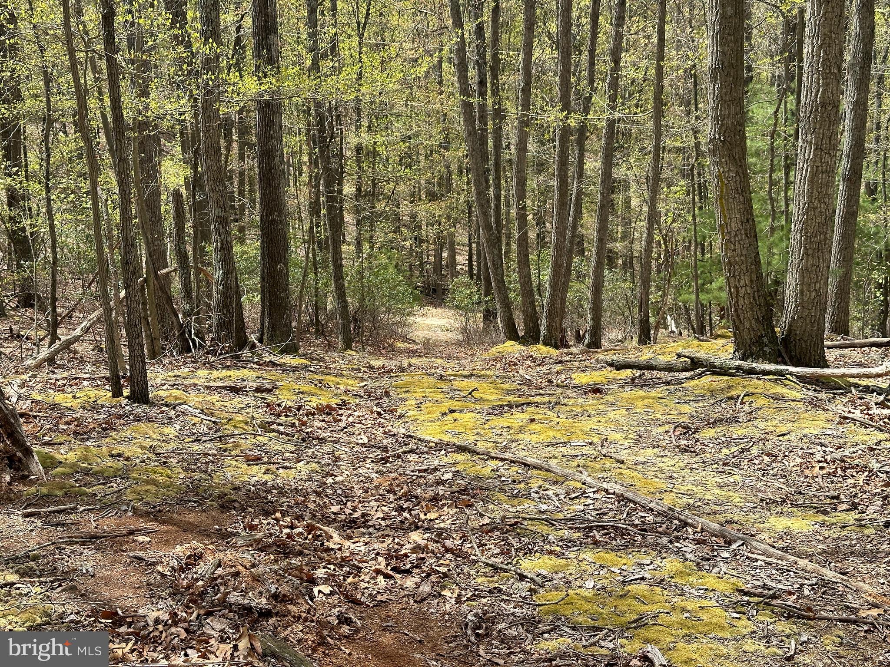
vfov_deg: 30.3
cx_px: 445
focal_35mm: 48
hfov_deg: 39.7
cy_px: 334
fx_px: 1234
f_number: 1.78
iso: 64
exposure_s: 1/1848
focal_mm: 6.86
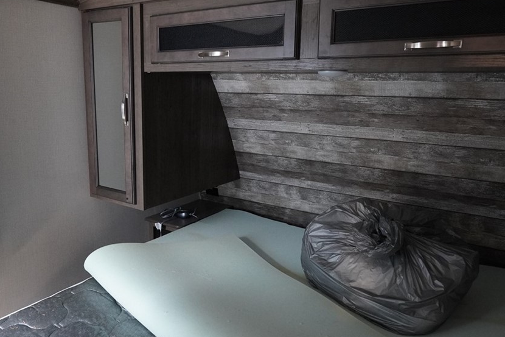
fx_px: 379
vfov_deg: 47.9
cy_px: 163
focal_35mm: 27
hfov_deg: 67.3
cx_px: 232
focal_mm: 14
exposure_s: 1/30
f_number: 4
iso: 3200
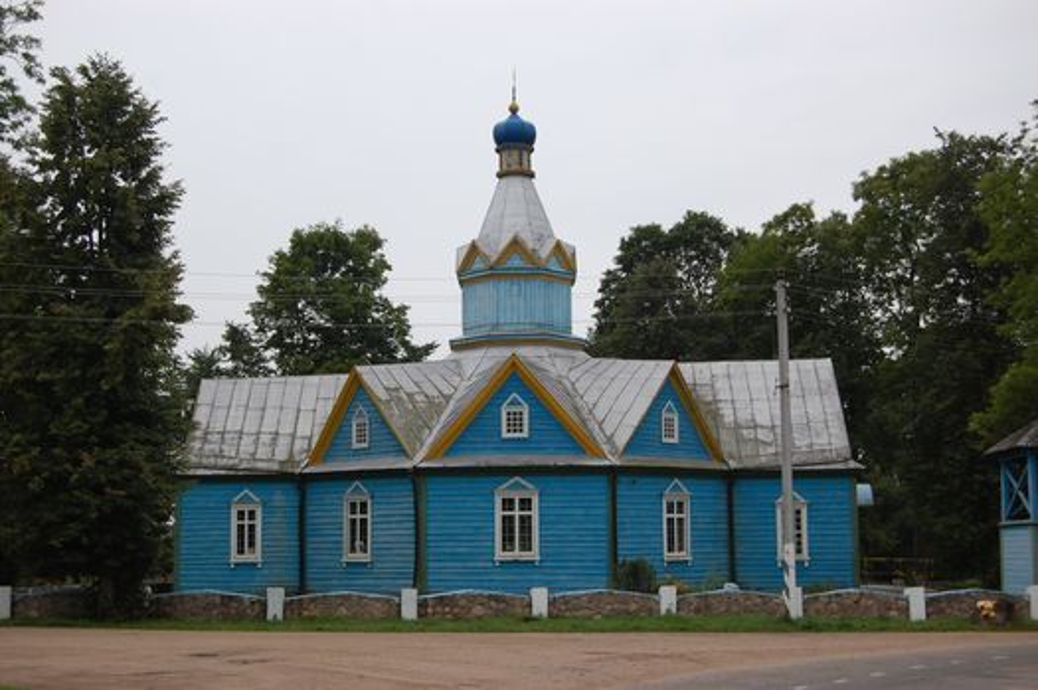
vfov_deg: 26.4
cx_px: 519
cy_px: 345
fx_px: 1469
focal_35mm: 51
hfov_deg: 38.9
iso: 200
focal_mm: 34
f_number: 6.3
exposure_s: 1/160
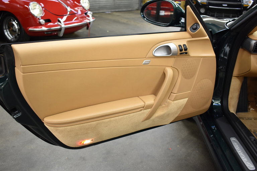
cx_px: 128
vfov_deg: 36.9
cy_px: 86
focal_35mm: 36
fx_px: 257
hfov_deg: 53.1
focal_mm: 24
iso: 800
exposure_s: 1/40
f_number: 3.8
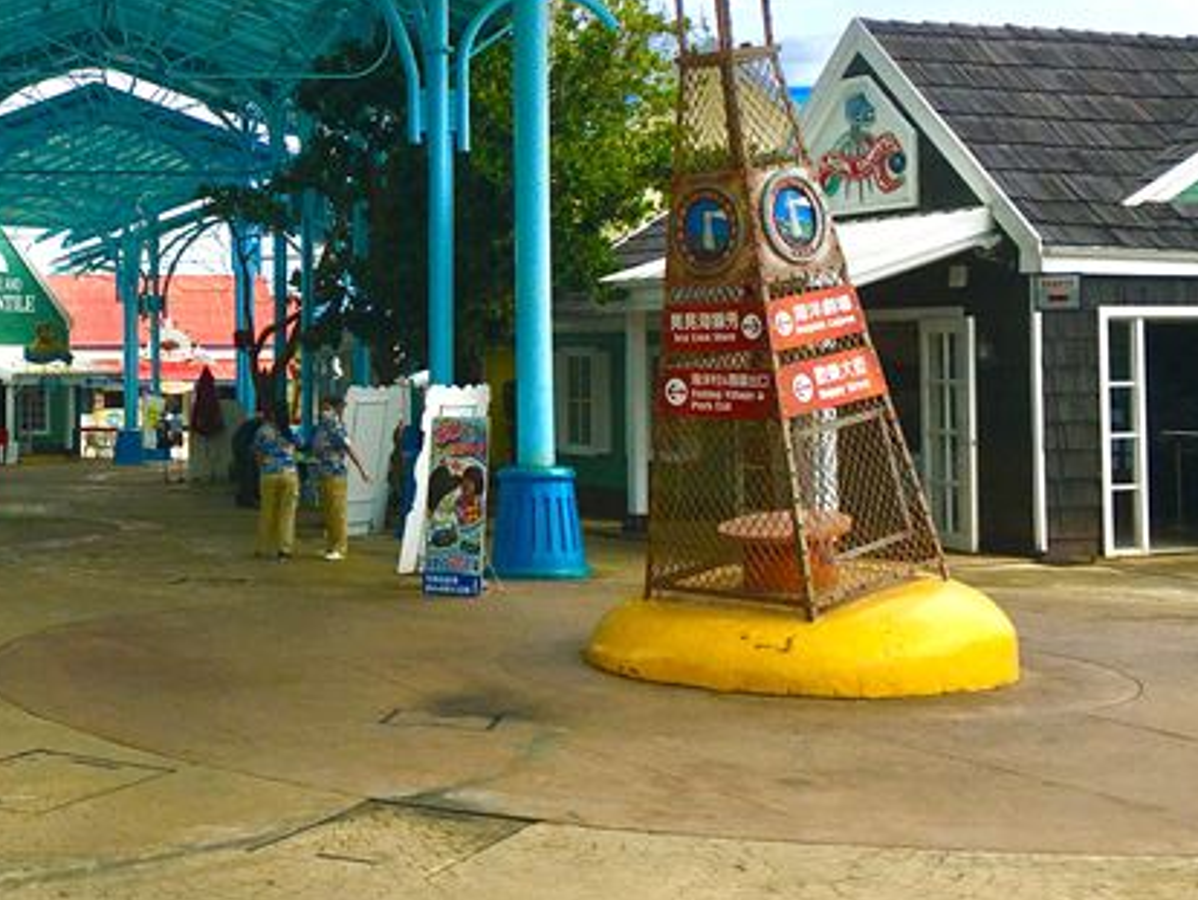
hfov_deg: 33.2
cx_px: 208
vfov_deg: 26.0
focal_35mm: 56
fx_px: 1939
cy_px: 321
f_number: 2.2
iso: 25
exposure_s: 1/2481
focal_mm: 4.15
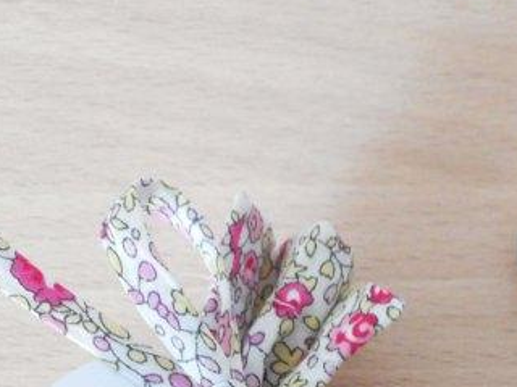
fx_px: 1195
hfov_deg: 24.0
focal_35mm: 80
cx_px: 430
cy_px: 542
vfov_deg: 17.0
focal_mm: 4.5
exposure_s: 1/30
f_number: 3.7
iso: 250
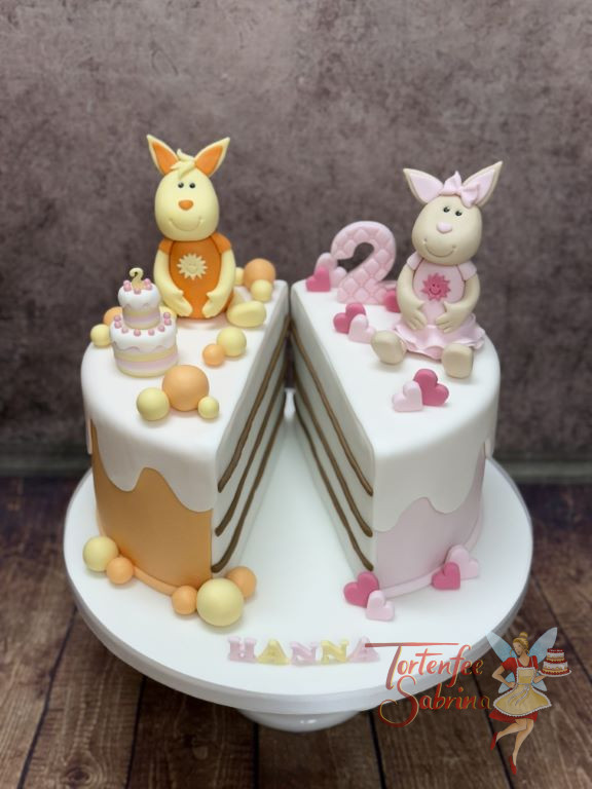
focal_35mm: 48
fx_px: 1095
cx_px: 296
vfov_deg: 39.7
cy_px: 394
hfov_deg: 30.3
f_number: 1.78
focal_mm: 6.76
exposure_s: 1/100
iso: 80
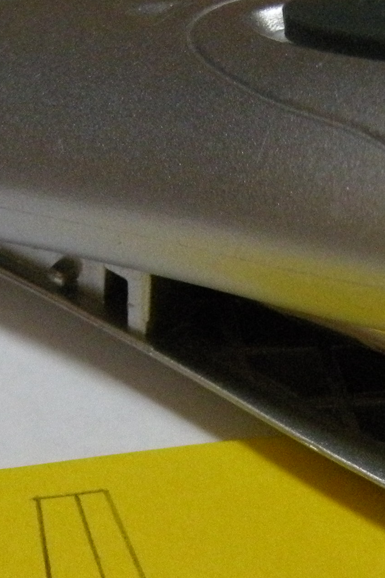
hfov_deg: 10.9
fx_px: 2022
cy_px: 493
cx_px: 273
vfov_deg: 16.1
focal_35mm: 126
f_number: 3.2
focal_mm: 7.4
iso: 399
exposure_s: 1/62.2
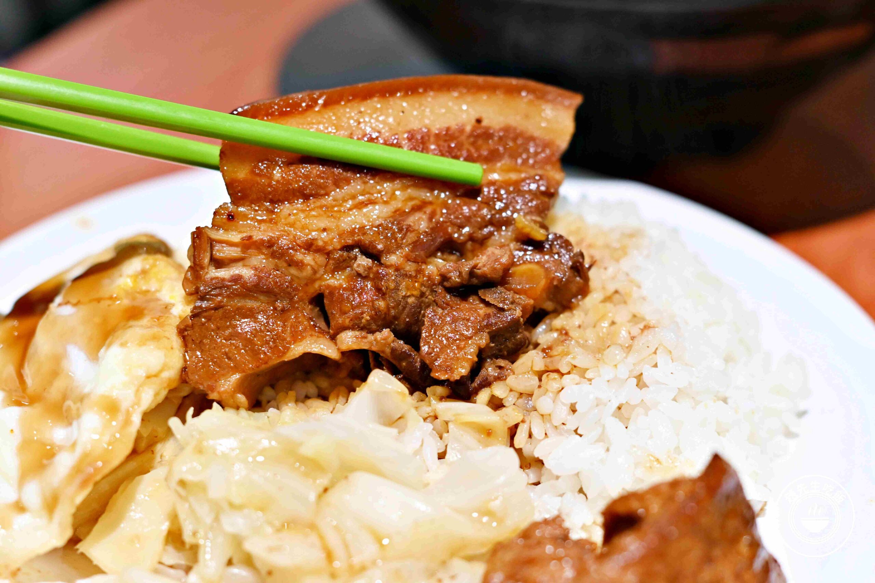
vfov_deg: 18.2
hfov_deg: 27.0
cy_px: 292
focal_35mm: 75
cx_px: 438
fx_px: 1823
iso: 640
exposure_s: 1/160
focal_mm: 50
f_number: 2.8
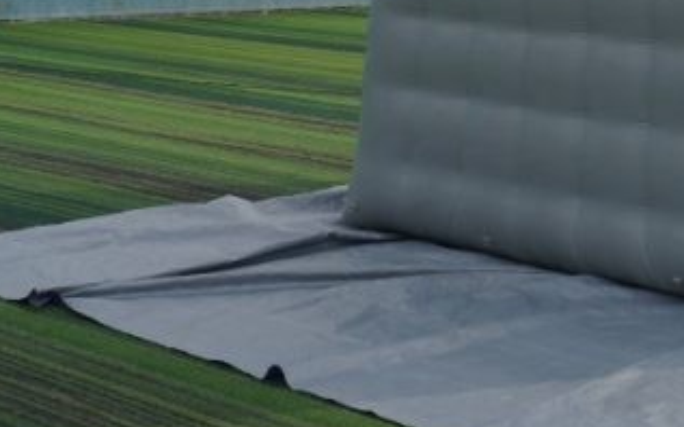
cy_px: -262
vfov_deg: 15.0
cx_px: 639
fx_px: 1472
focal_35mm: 79
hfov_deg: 25.2
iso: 100
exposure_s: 1/250
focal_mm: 16
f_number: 8
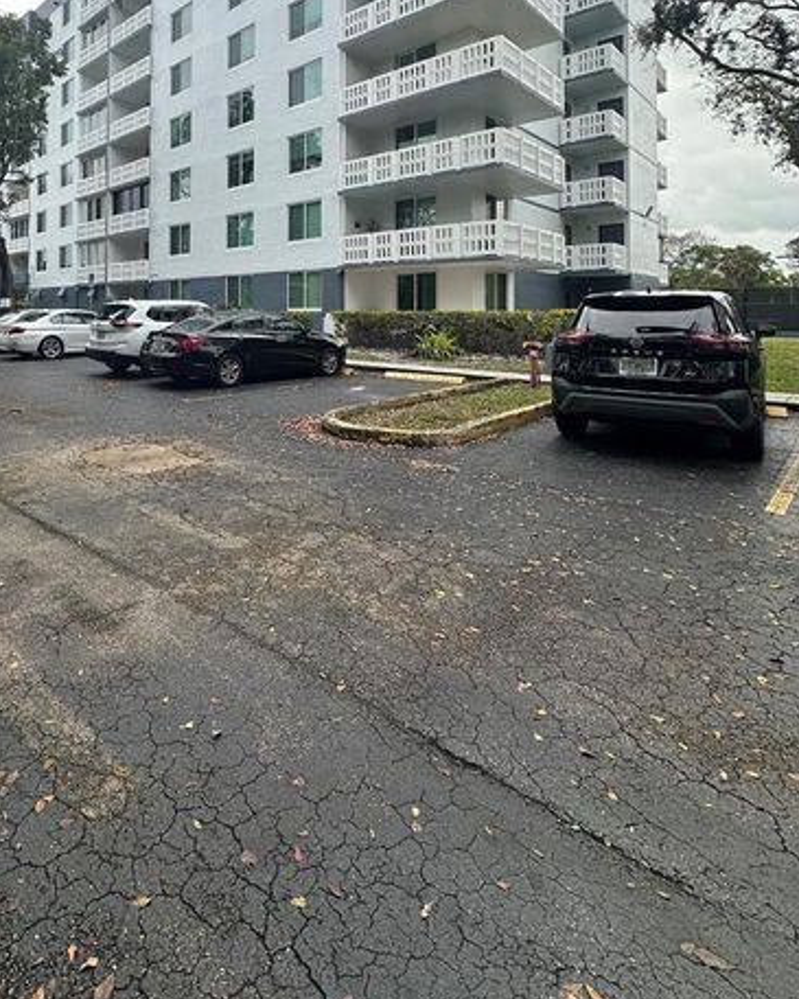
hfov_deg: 66.2
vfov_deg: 76.8
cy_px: 303
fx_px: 591
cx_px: 265
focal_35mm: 20
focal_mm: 2.22
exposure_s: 1/812
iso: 40
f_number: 2.2
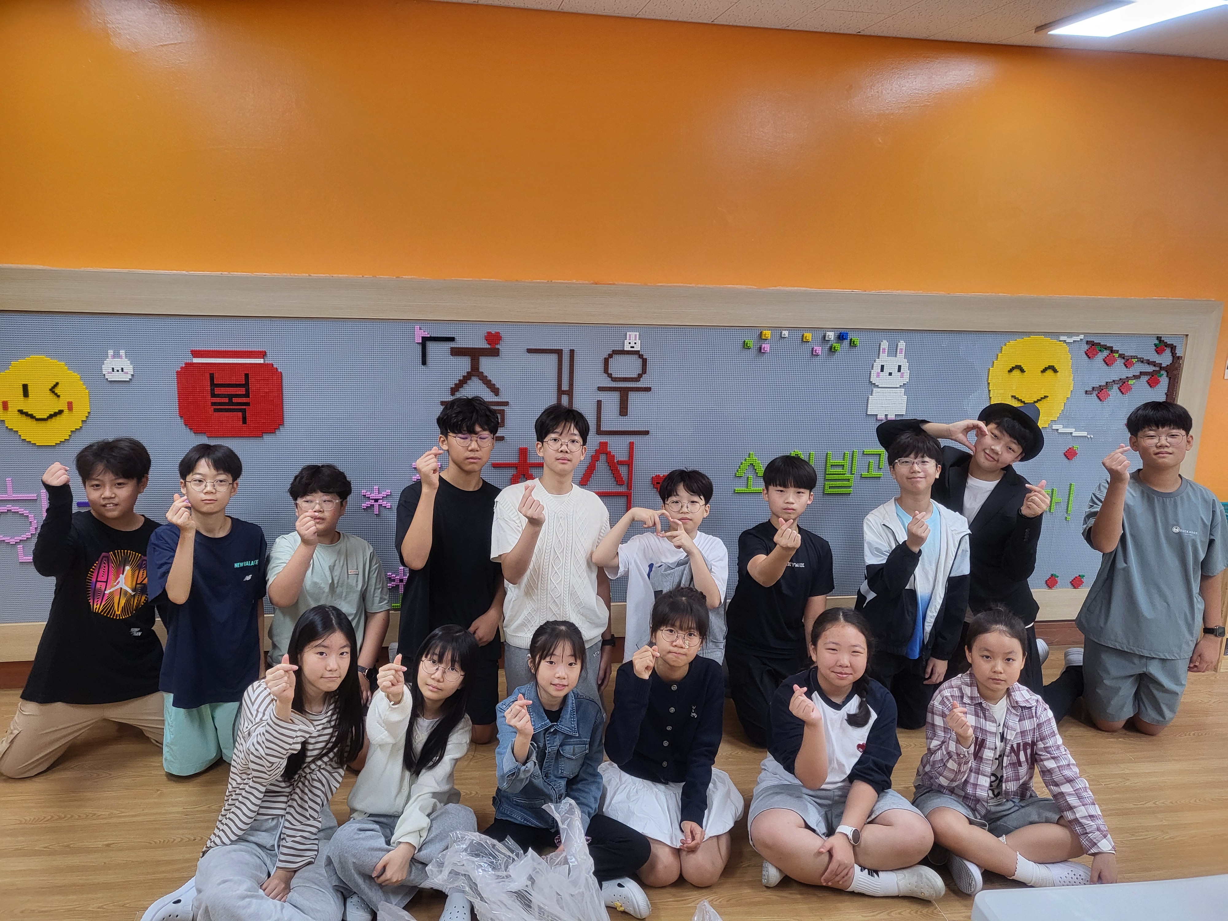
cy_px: 460
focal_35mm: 26
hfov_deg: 67.3
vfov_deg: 53.1
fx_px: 922
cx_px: 614
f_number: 1.8
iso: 250
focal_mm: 4.25
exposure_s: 1/120
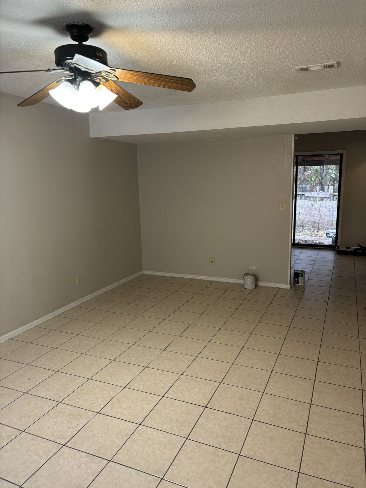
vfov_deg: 67.3
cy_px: 244
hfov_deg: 53.1
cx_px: 183
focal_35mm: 26
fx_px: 367
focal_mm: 5.96
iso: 160
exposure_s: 1/60
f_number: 1.6
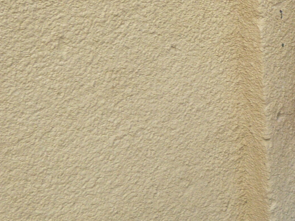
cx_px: 368
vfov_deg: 10.1
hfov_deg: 13.0
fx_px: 1253
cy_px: 62
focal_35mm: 147
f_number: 5.6
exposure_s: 1/200
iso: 100
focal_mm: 8.3
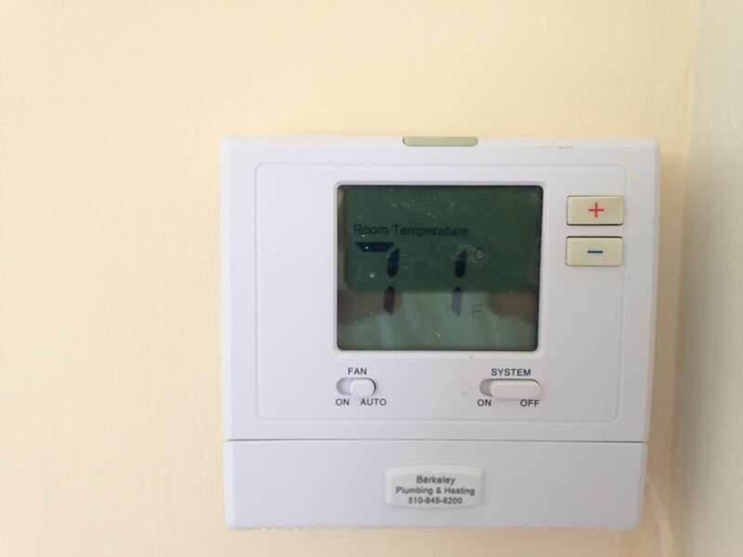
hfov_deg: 55.4
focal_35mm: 33
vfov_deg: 42.9
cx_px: 372
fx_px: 708
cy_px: 278
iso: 80
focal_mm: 4.12
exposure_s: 1/20
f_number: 2.4
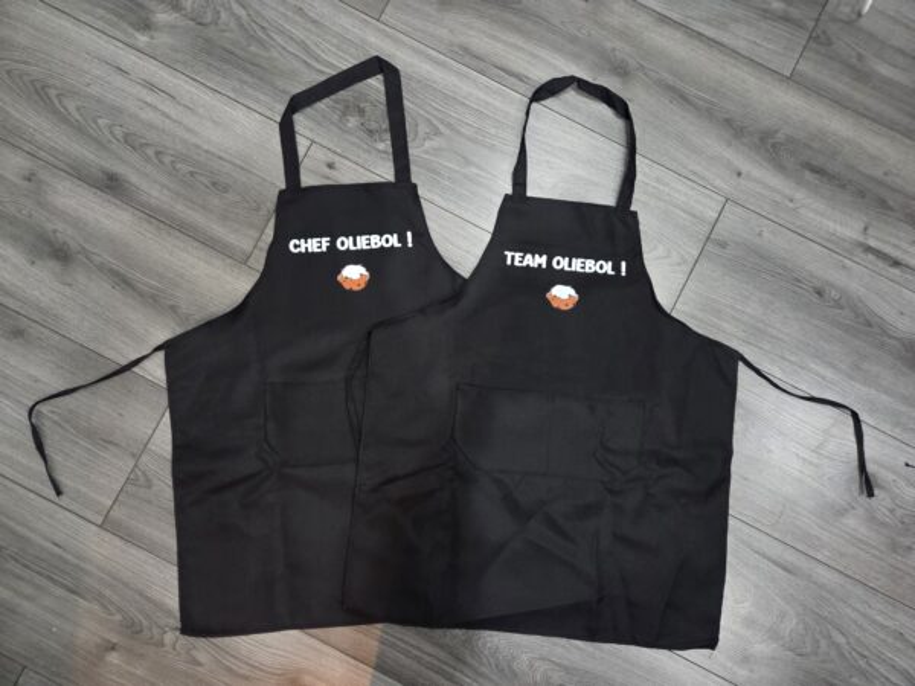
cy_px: 343
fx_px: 608
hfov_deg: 73.9
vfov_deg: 58.9
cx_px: 458
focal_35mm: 23
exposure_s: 1/100
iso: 1250
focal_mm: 5.4
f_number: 1.8
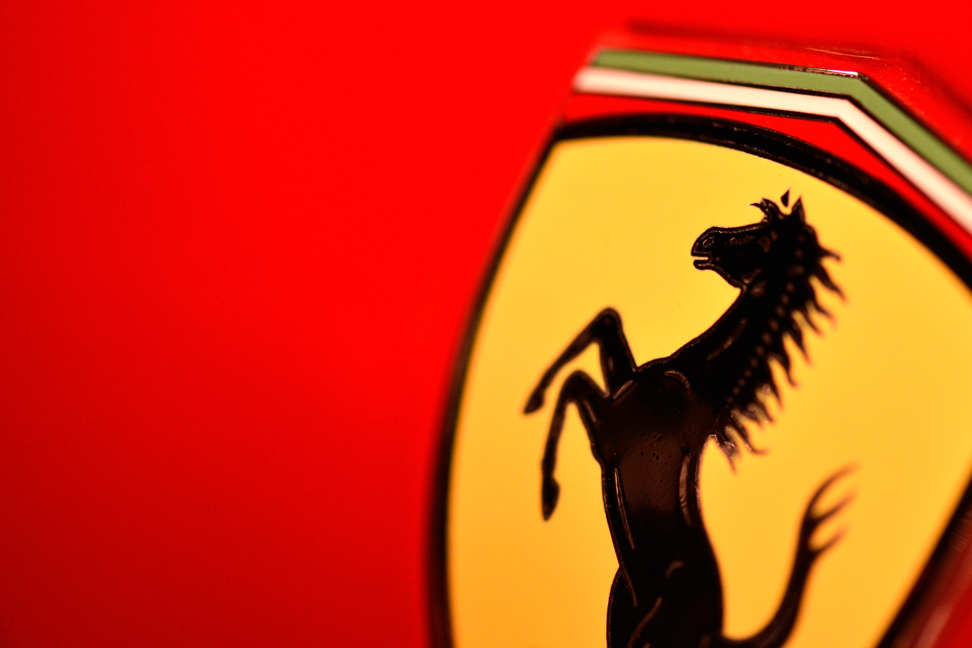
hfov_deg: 19.5
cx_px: 486
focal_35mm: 105
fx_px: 2835
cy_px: 324
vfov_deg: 13.0
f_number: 3.2
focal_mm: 105
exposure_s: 1/160
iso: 1000
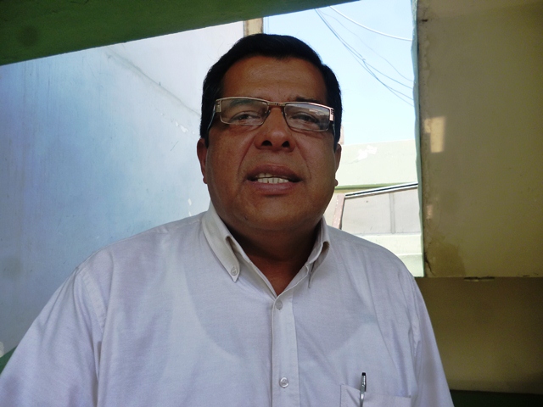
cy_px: 204
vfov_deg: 49.7
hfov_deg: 63.4
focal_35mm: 28
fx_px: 439
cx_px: 272
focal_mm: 5
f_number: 3.1
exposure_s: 1/250
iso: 160
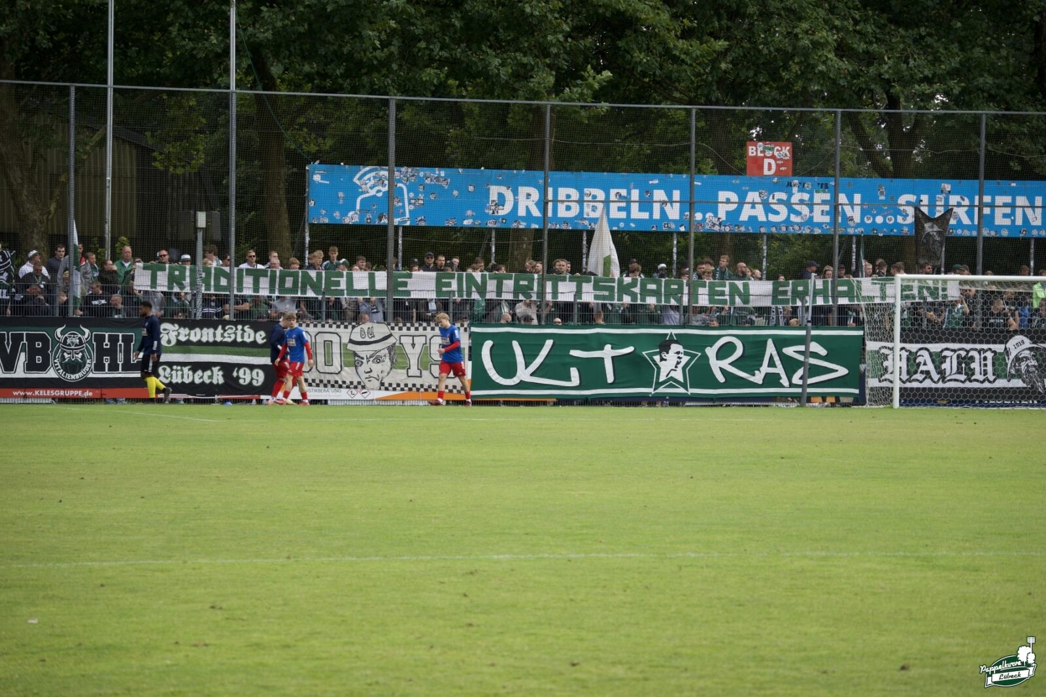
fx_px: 4358
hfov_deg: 13.7
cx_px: 523
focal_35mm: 150
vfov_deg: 9.2
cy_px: 348
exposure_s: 1/160
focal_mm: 100
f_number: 5.6
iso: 100
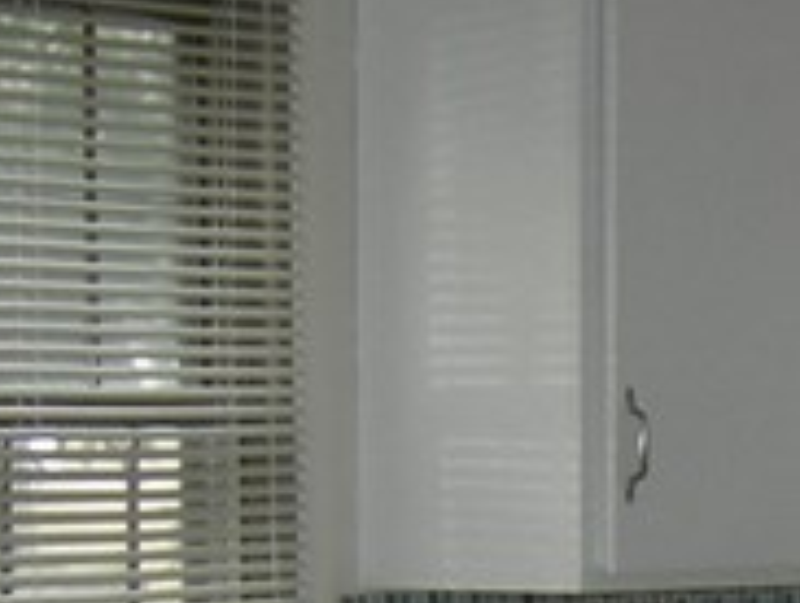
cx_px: 1329
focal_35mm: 201
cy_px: 1223
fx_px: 4654
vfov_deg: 7.1
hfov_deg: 9.5
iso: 74
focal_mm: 7.5
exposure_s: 1/60.1
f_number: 2.7
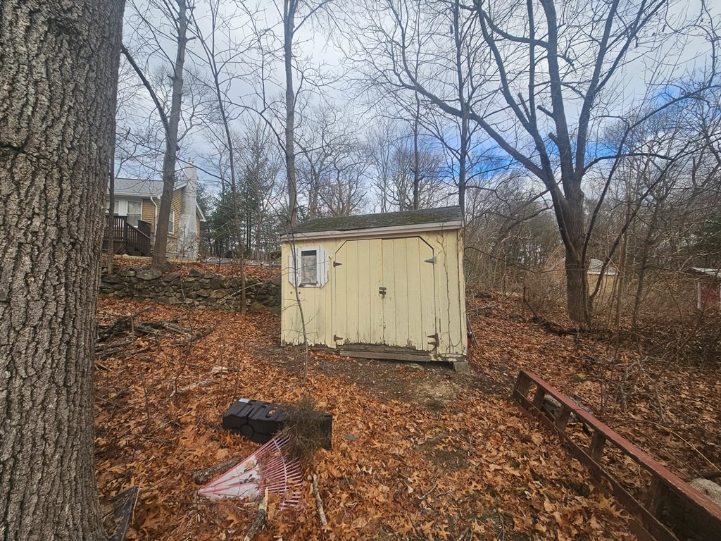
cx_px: 360
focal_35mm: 13
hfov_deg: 106.2
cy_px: 270
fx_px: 271
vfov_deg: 89.9
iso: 50
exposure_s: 1/848
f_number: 2.2
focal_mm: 2.2
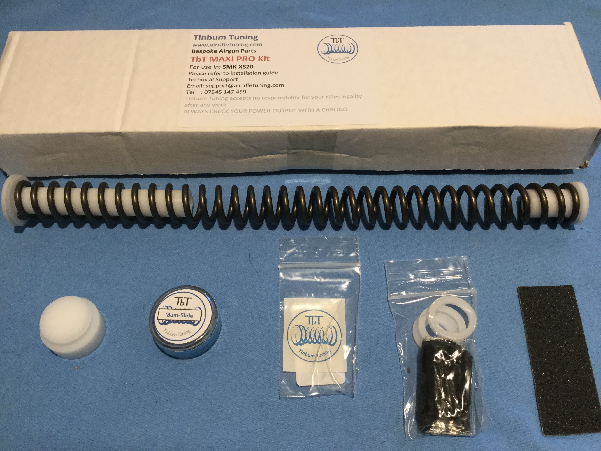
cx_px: 300
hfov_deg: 58.4
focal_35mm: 31
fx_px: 538
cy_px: 226
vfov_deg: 45.4
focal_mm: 3.3
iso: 100
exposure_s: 1/33
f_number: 2.4
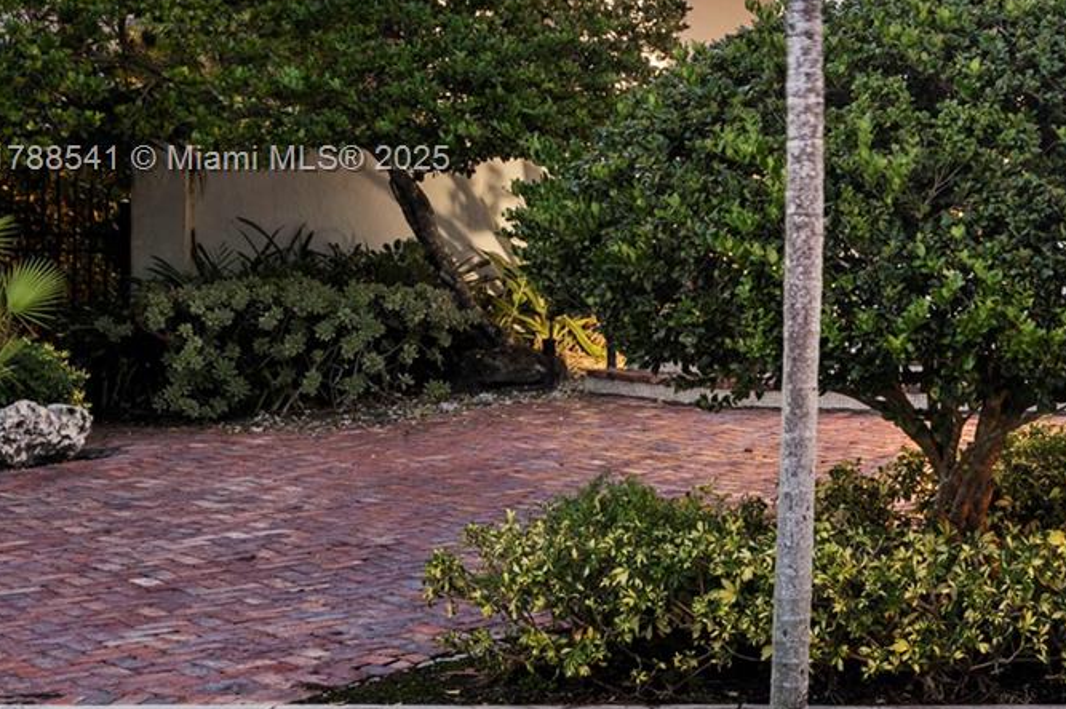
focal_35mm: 84
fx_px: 2486
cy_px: 161
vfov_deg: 16.2
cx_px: 1218
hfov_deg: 22.6
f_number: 9
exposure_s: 10
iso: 250
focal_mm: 35
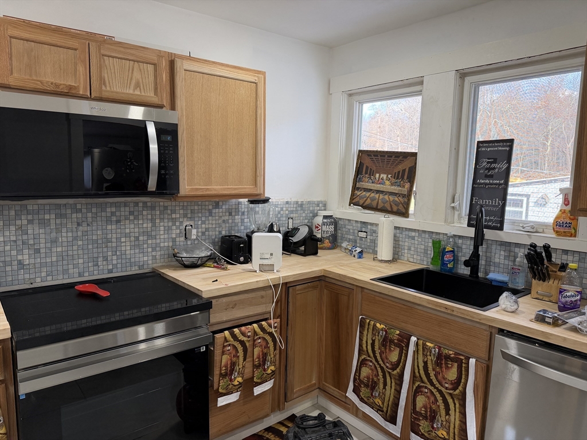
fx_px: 407
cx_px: 294
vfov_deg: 56.8
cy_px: 220
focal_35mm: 24
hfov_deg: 71.6
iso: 160
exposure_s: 1/133
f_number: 1.78
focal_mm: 6.76
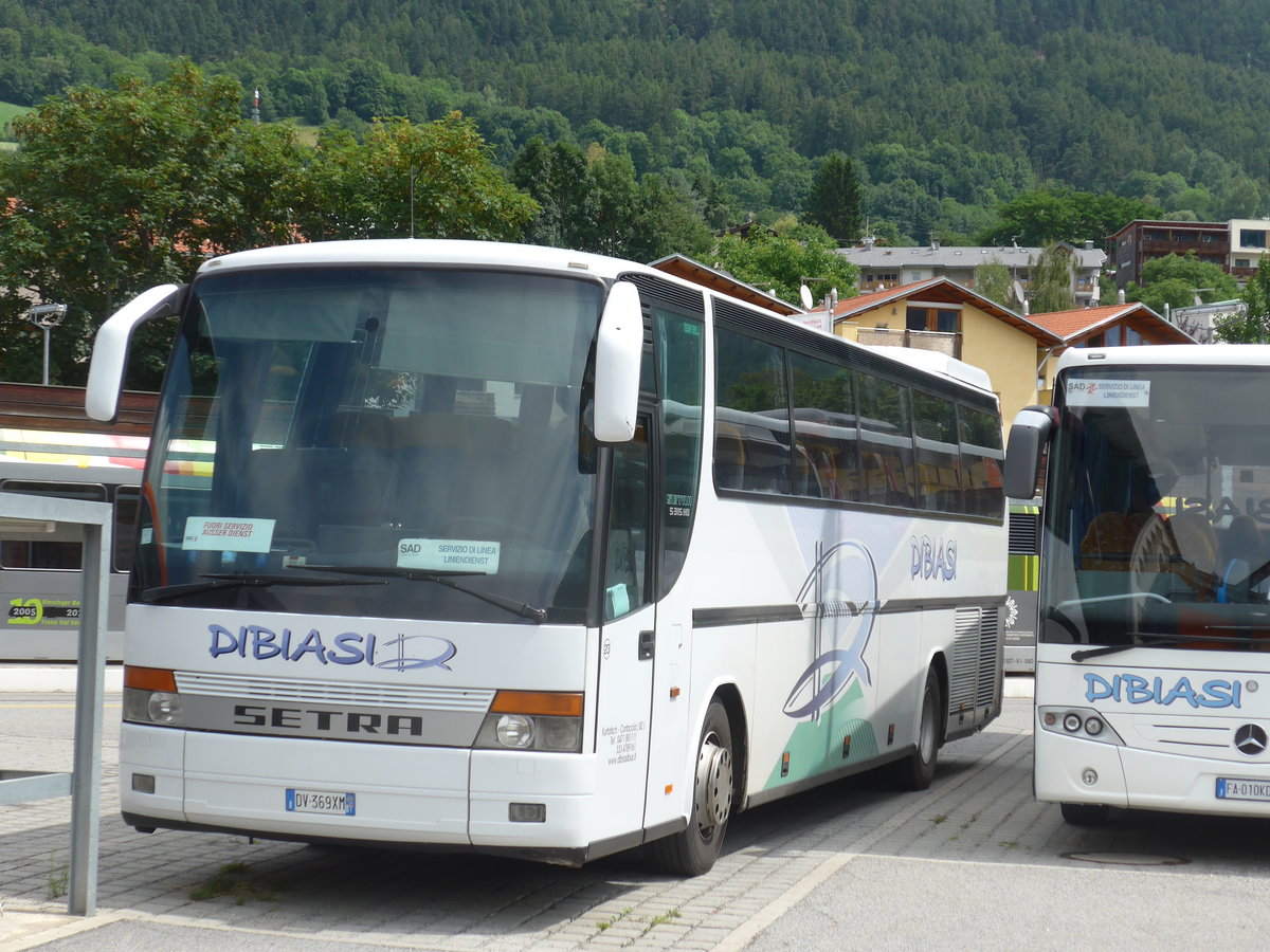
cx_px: 635
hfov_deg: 26.3
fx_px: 2715
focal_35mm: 74
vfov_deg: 19.9
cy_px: 476
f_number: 4.2
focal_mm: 15
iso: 80
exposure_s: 1/500
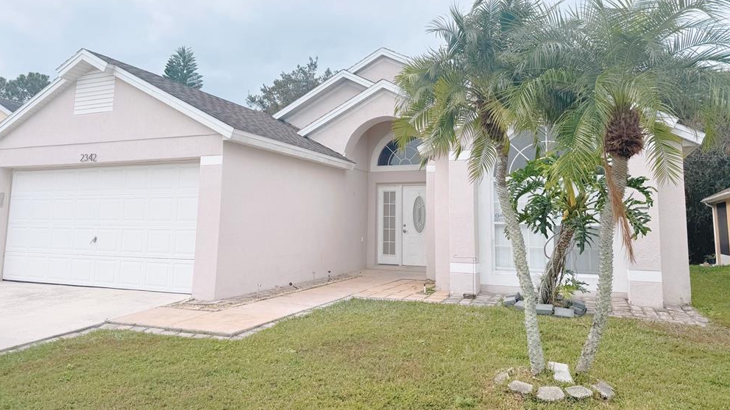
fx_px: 523
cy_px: 157
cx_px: 360
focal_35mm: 27
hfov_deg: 69.9
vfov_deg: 42.6
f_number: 1.78
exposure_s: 1/4049
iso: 80
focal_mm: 6.76
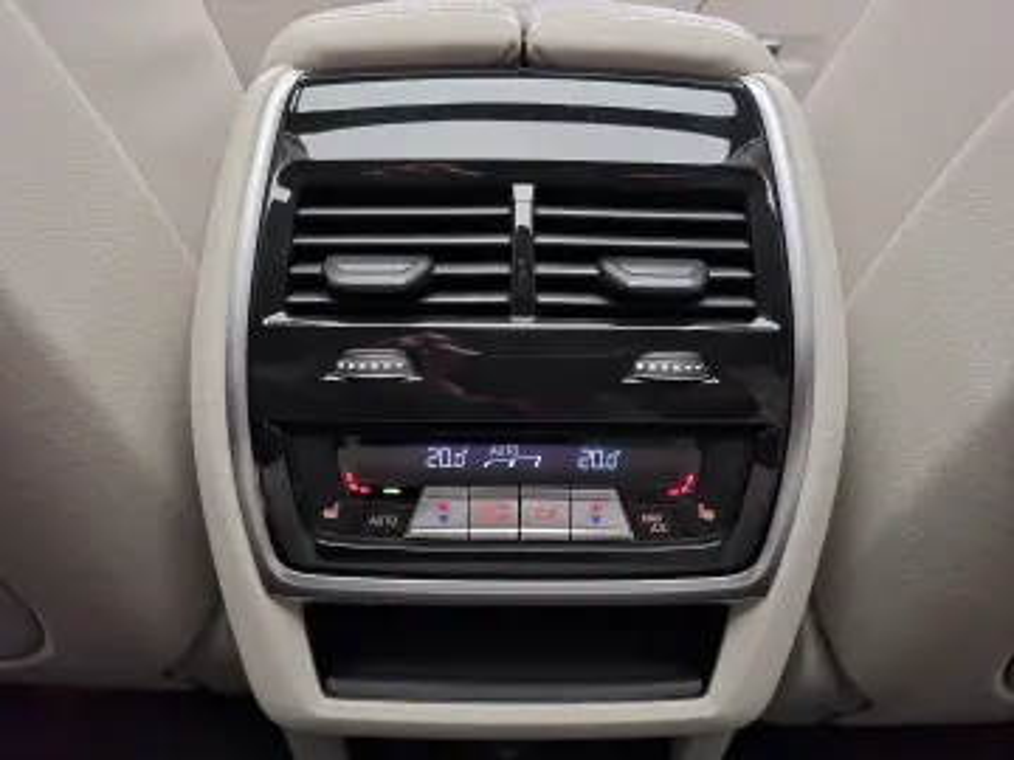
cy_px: 380
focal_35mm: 23
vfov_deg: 58.9
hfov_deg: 73.9
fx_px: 674
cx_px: 507
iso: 1000
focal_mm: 6.3
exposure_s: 1/50
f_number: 1.7
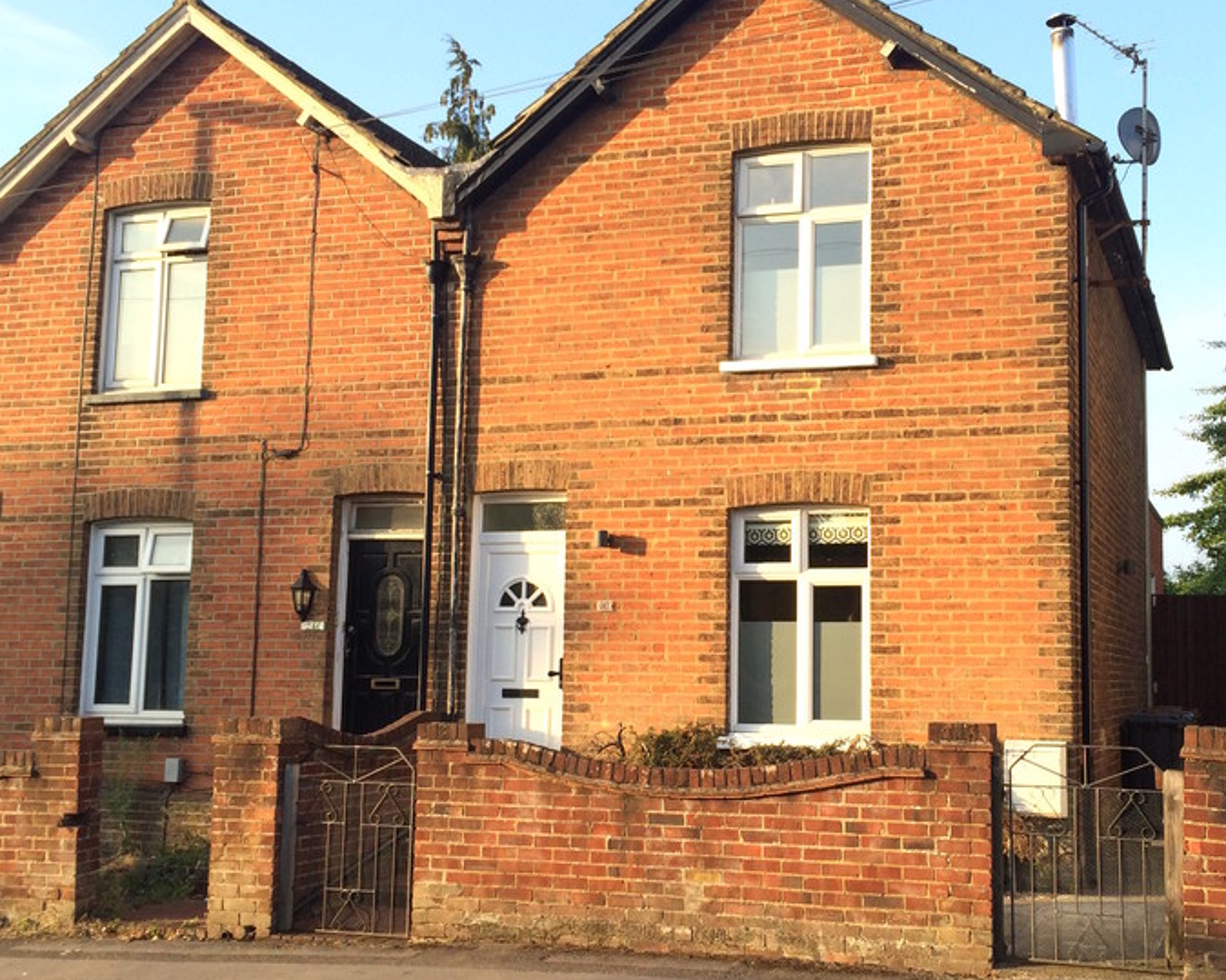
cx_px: 742
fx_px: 1560
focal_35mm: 43
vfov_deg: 34.9
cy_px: 496
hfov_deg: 42.7
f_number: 2.2
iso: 32
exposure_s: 1/483
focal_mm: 4.15
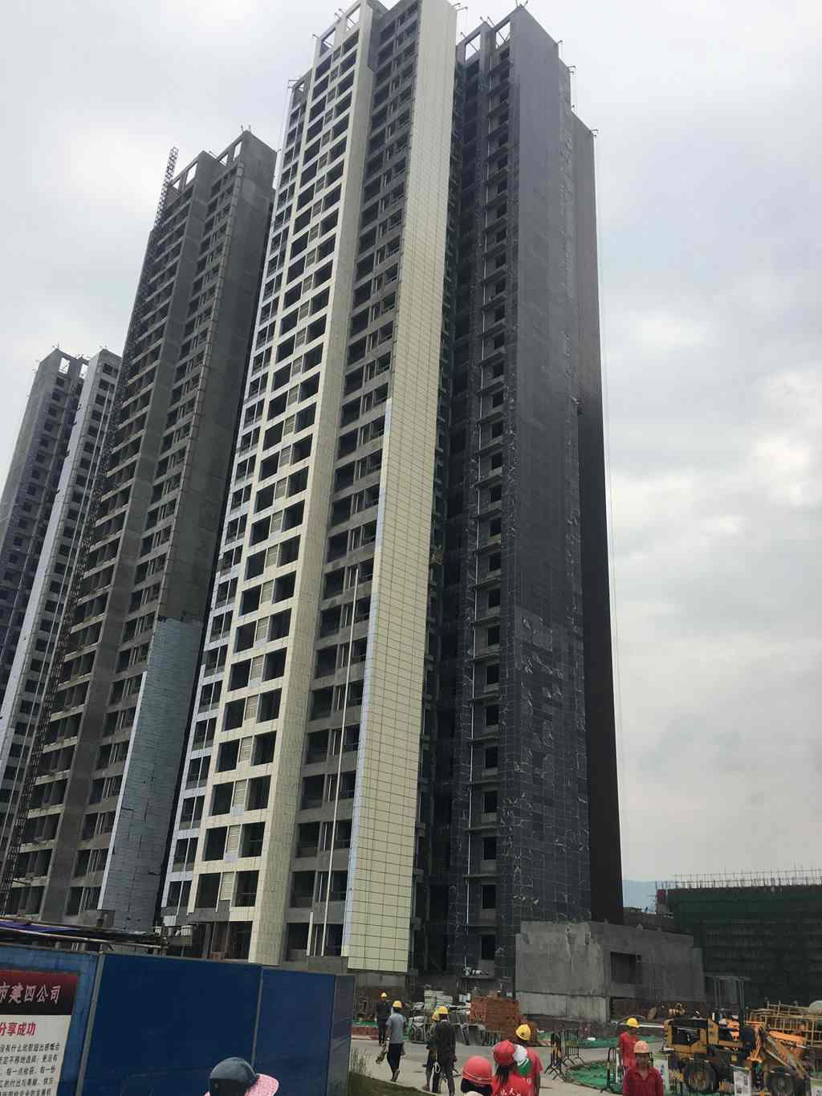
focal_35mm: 29
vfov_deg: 61.7
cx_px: 411
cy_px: 548
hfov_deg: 48.2
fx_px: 918
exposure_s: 1/1099
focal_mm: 4.15
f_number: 2.2
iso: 25
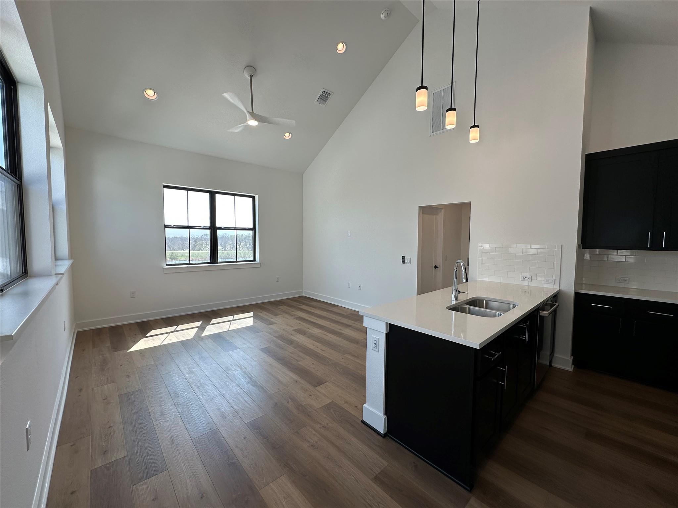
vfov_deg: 85.7
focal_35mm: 14
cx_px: 339
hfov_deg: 102.1
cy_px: 254
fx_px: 274
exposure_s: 1/237
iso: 40
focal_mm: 2.22
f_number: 2.2
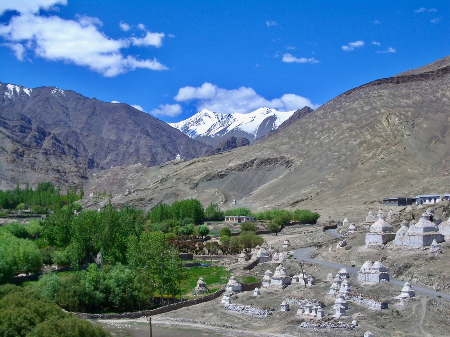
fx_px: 806
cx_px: 225
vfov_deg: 23.7
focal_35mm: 62
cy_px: 168
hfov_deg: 31.2
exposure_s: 1/500
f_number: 5.6
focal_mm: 10.2
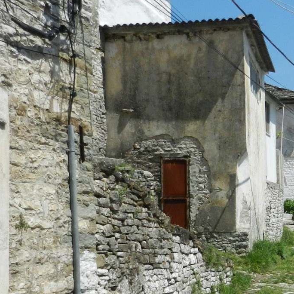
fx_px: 596
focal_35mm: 62
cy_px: 232
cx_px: 273
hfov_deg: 26.6
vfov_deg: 27.2
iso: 160
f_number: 7
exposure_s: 1/500
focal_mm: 4.5
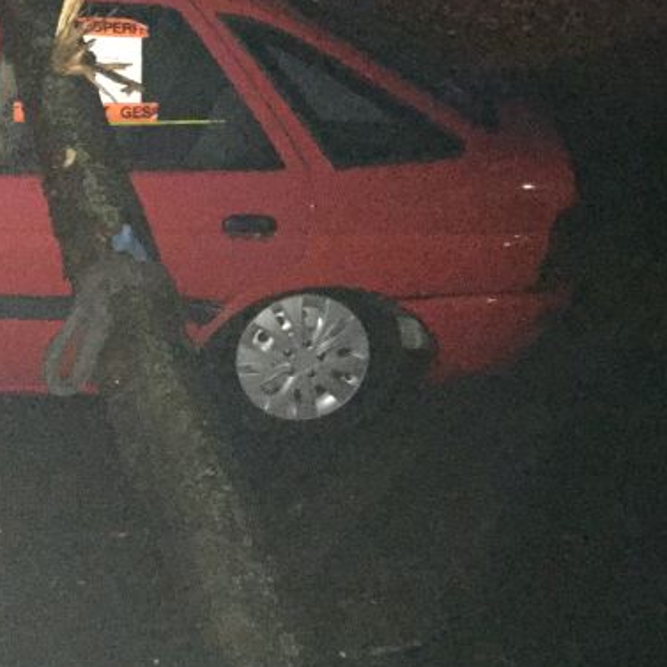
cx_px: -200
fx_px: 1482
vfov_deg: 24.5
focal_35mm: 68
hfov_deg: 22.6
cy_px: 50
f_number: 2.2
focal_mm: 4.15
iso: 2000
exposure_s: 1/17
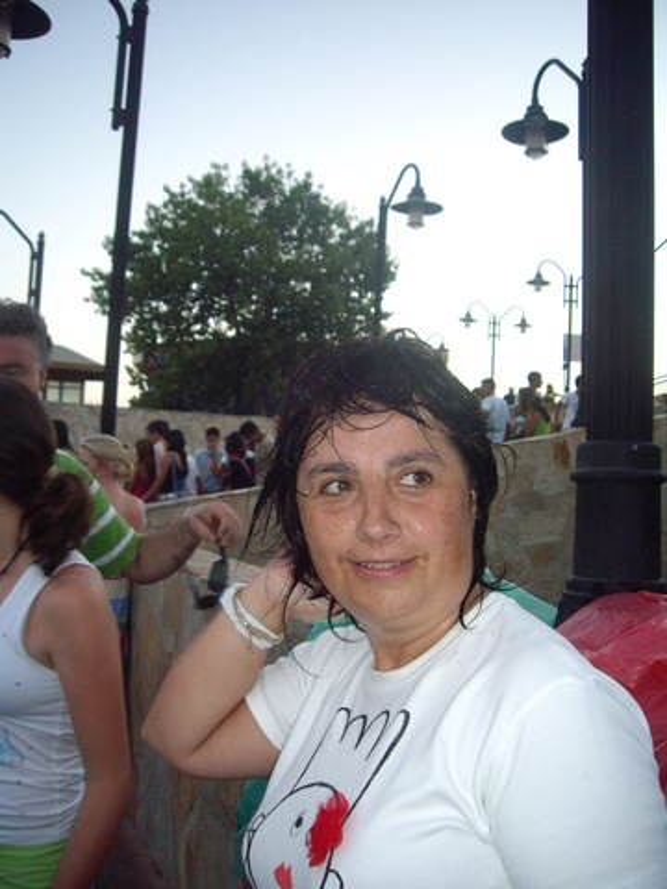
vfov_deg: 49.0
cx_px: 334
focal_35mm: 38
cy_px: 444
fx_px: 976
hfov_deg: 37.7
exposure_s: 1/60
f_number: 2.7
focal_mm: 6.2
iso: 200
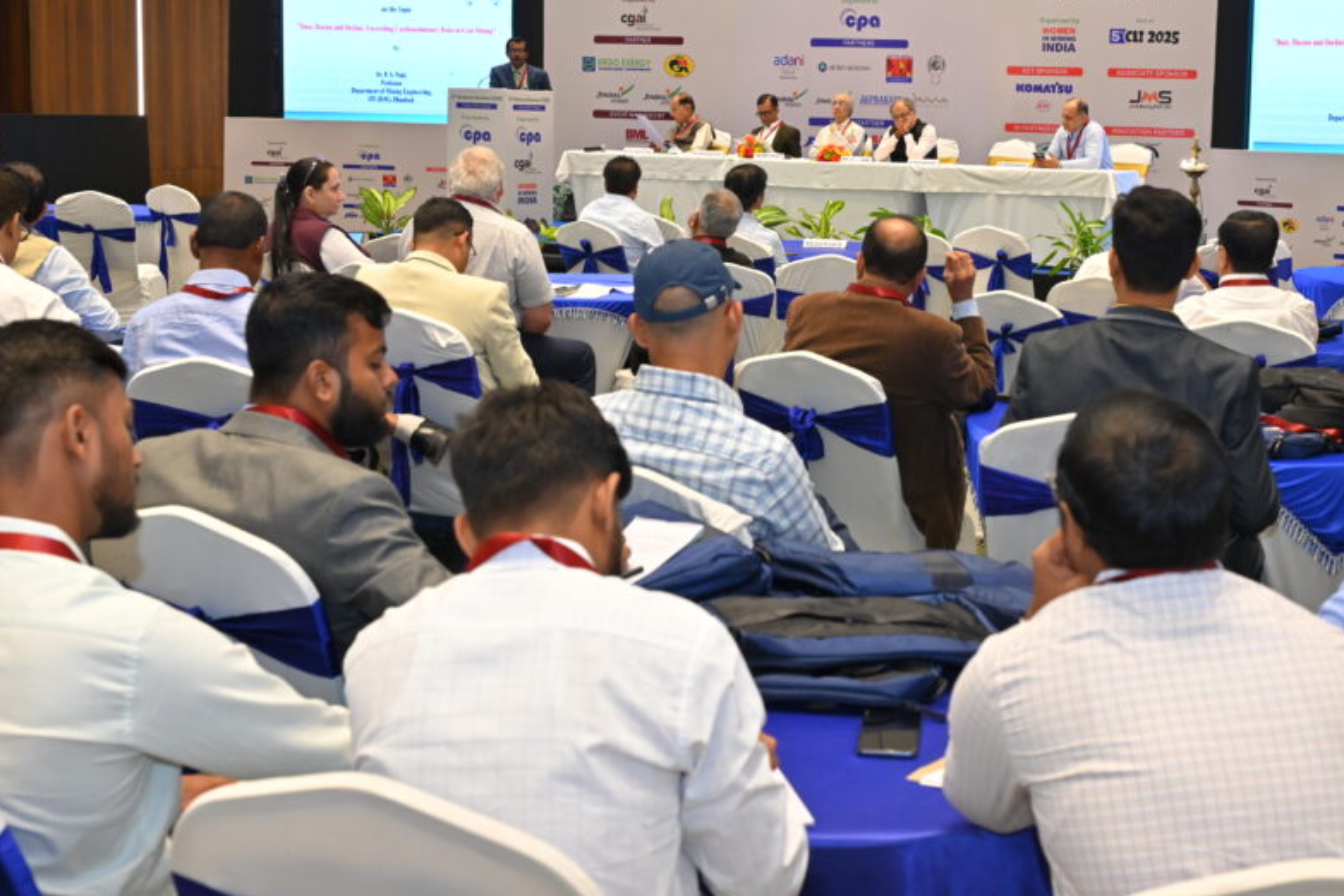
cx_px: 832
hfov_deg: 38.7
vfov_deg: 26.5
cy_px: 388
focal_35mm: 51
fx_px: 1904
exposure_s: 1/60
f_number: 6.3
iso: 1600
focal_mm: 39
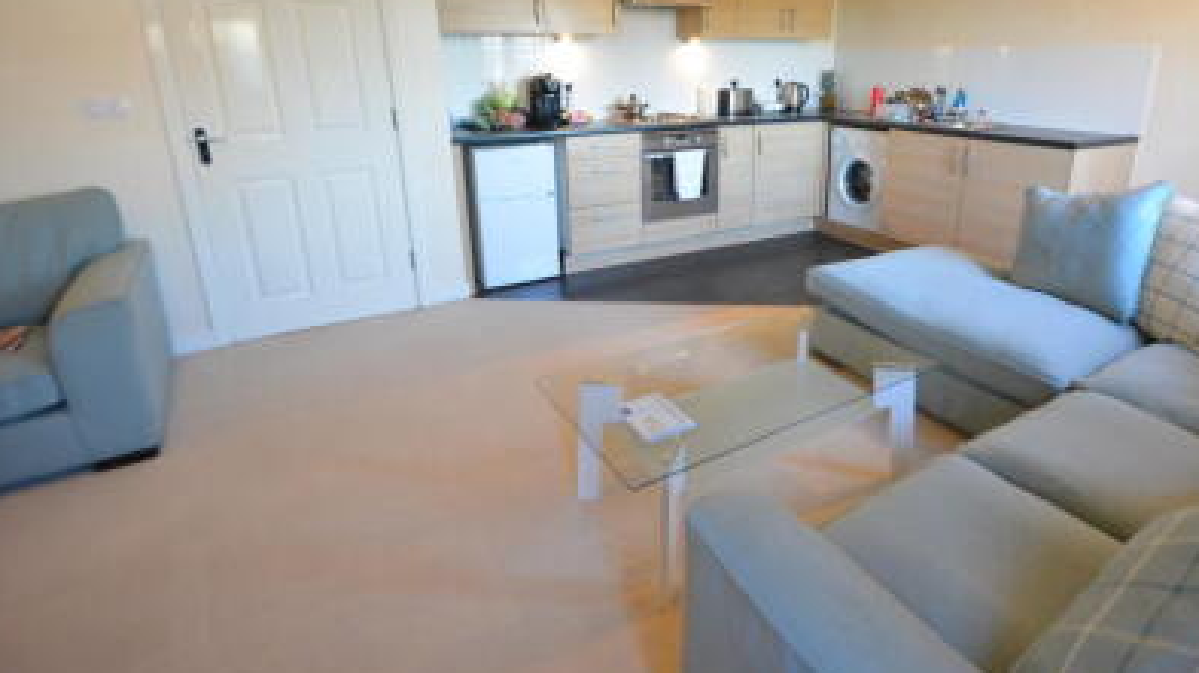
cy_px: 224
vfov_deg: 57.0
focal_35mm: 19
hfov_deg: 88.9
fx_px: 604
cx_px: 694
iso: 1600
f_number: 3.5
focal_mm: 10
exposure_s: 1/50
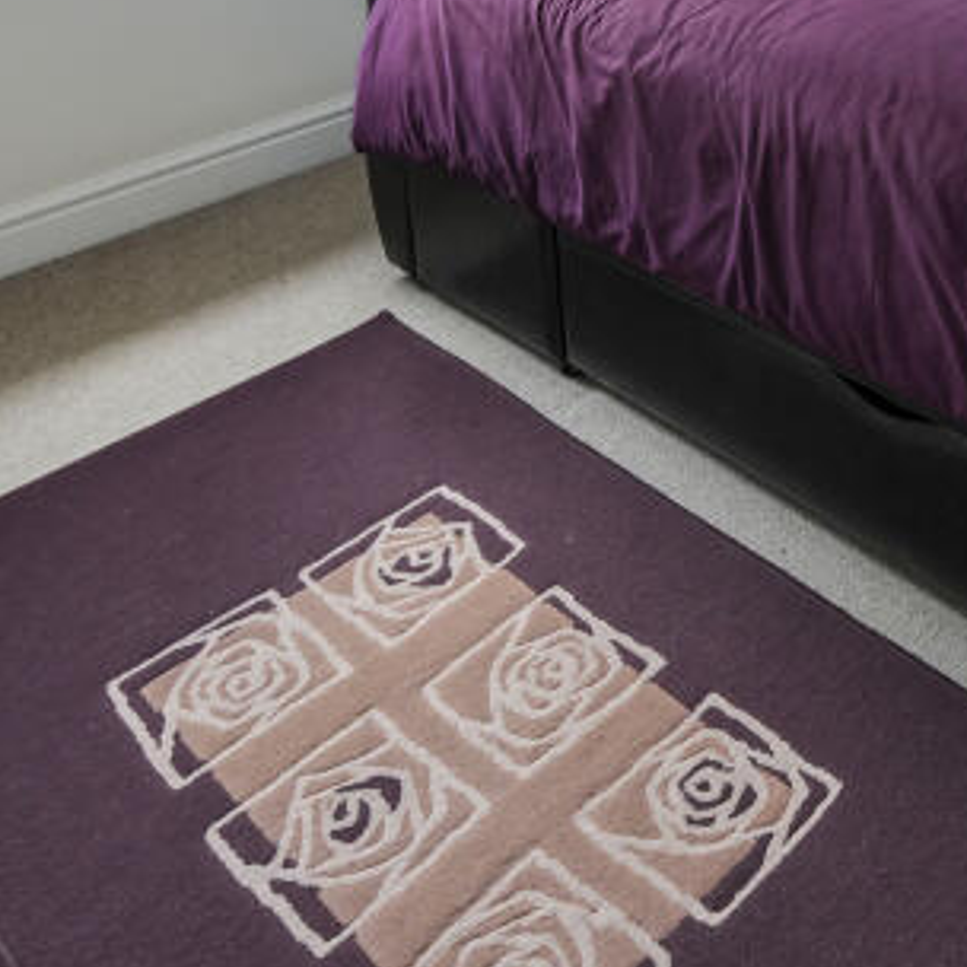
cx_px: 862
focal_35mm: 43
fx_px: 1359
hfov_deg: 36.8
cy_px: -59
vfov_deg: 34.6
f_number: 4
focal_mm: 10
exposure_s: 1/60
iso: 320
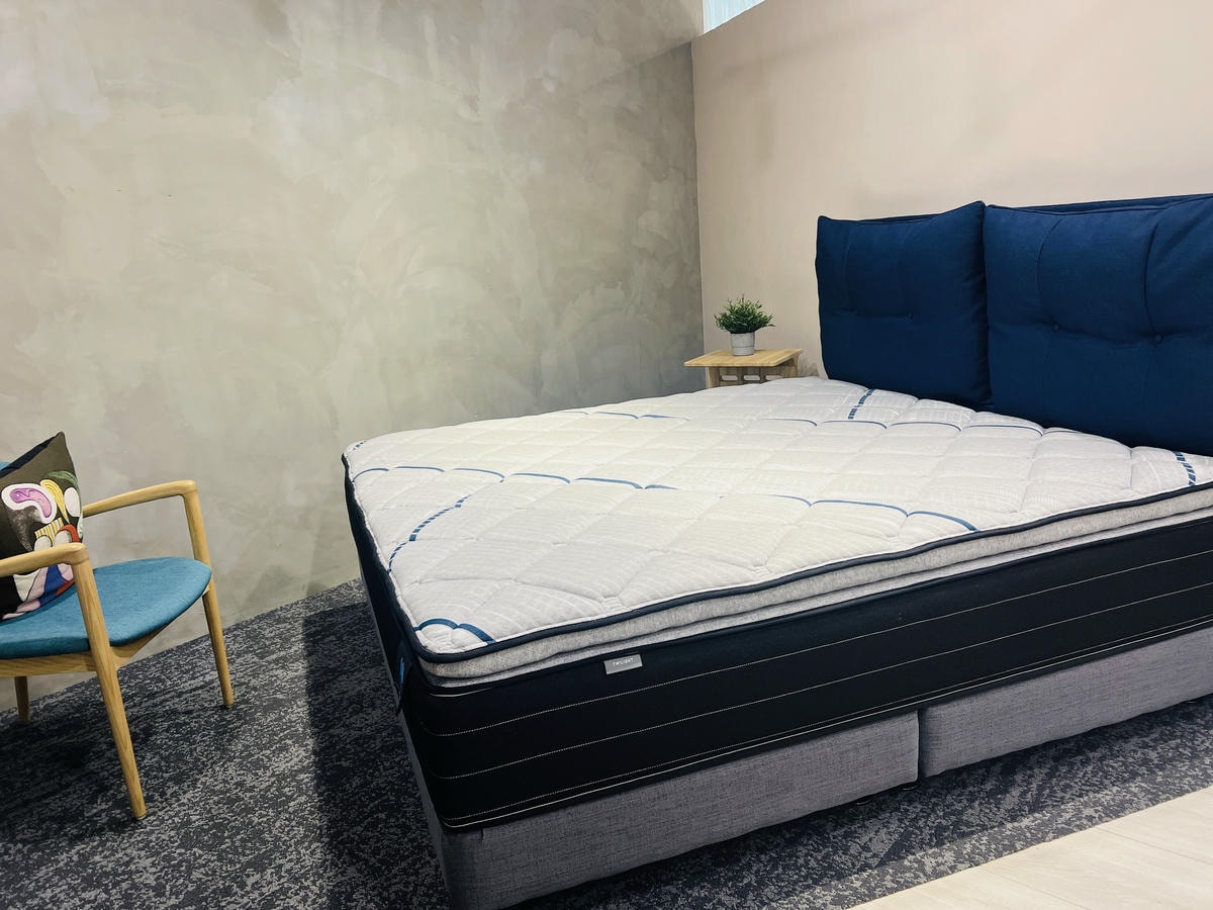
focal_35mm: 26
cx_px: 606
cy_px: 455
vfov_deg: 53.1
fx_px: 911
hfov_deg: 67.3
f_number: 1.5
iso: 125
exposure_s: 1/60
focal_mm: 5.7
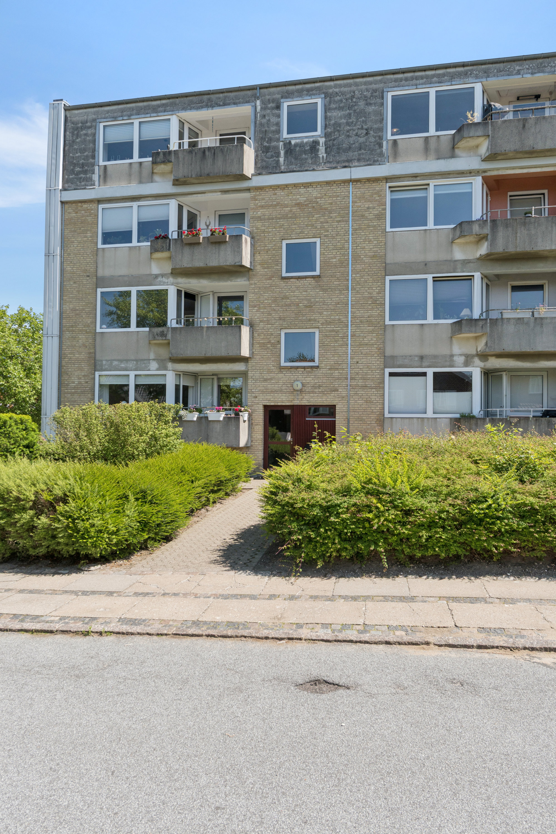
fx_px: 573
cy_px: 417
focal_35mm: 25
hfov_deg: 51.7
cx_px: 278
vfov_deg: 72.1
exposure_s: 1/400
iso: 200
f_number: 8
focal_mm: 16.5
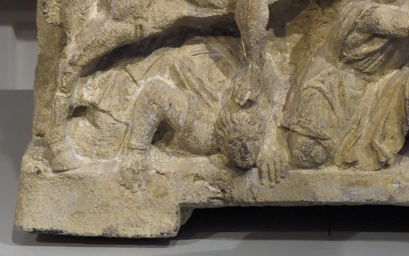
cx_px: 333
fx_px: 1727
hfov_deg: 13.4
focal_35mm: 155
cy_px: -241
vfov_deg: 8.1
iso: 3200
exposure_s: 1/100
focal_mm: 60
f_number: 6.3
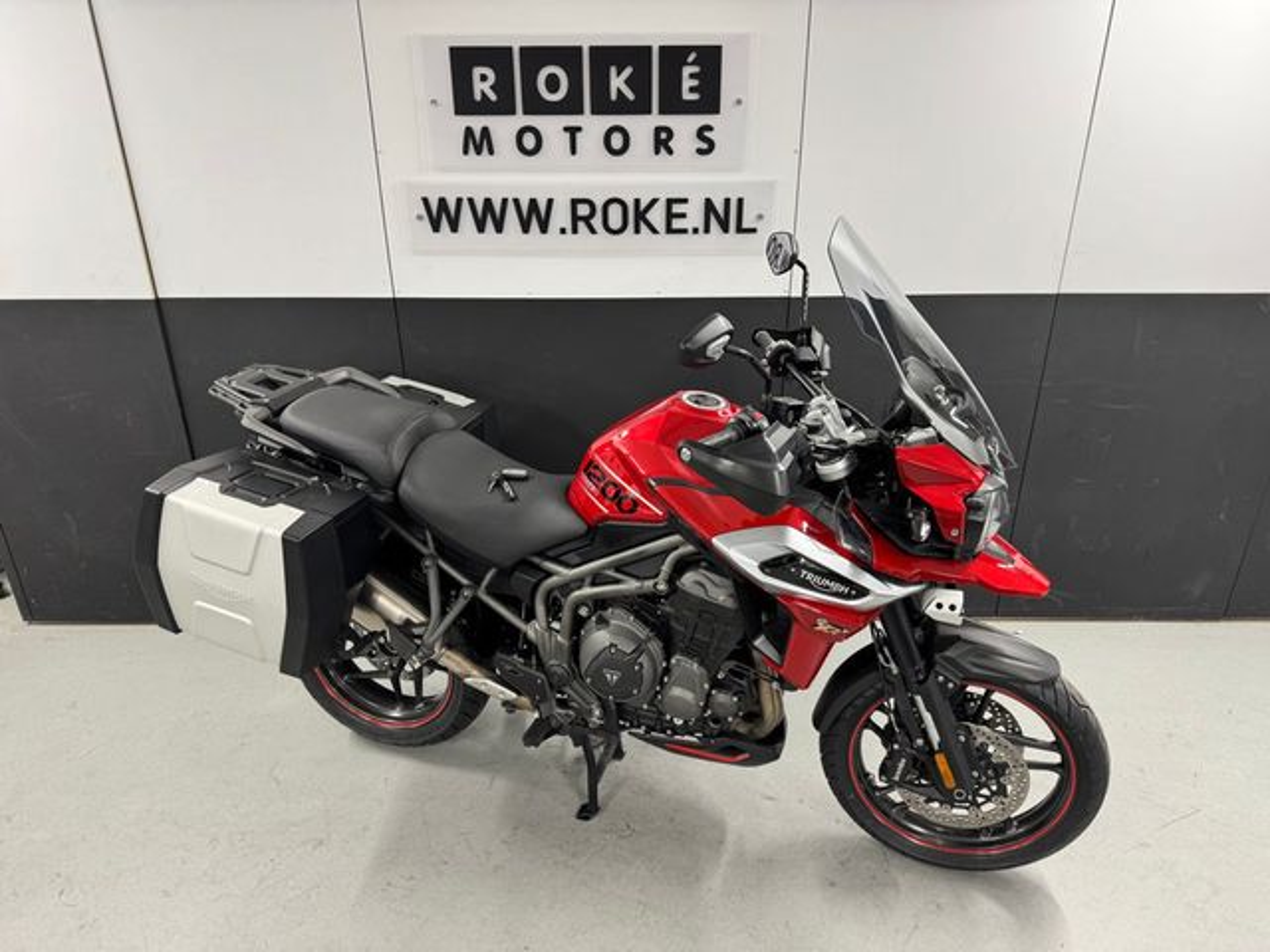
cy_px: 476
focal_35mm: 24
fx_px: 881
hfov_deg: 71.6
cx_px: 635
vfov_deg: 56.8
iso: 125
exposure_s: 1/50
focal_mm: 6.76
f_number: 1.78
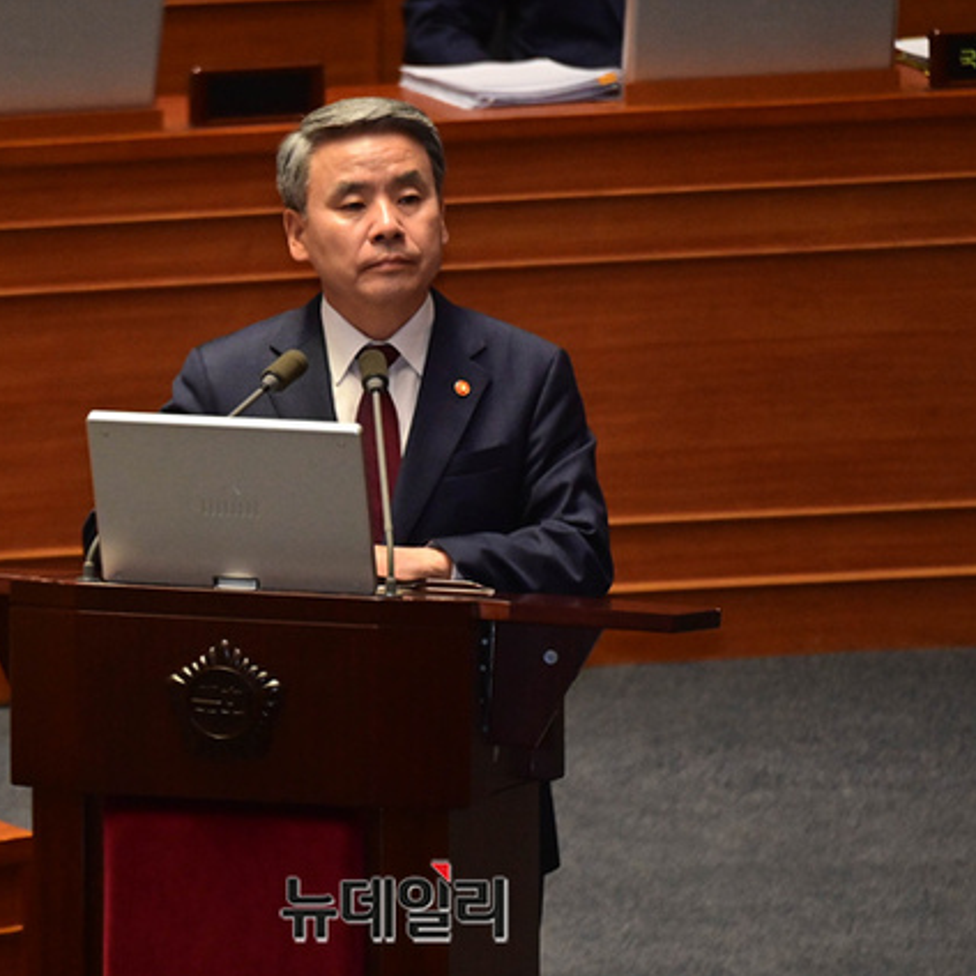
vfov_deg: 3.4
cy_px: 489
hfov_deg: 3.4
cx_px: 391
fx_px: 16364
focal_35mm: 513
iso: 6400
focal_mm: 400
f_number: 5.6
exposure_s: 1/250
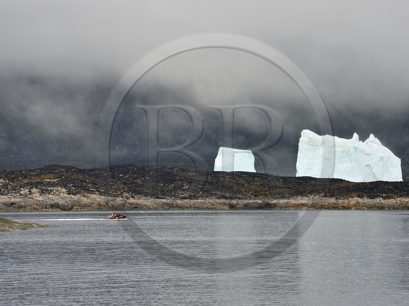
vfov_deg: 6.8
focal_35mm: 217
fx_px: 2563
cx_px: 215
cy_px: 153
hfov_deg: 9.1
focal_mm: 200
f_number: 10
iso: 400
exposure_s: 1/400
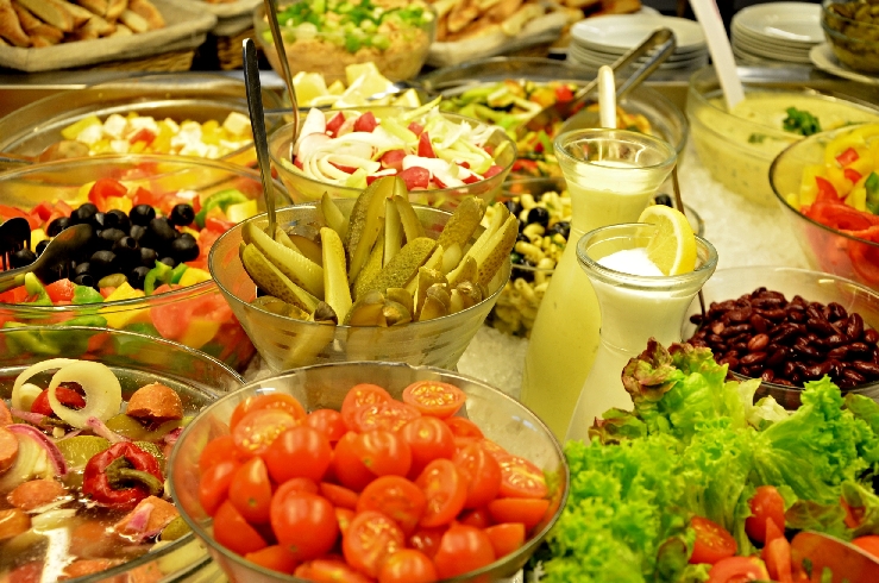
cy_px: 292
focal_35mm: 57
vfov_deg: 23.7
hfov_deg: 35.1
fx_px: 1389
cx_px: 440
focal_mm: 38
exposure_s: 1/60
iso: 800
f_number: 5
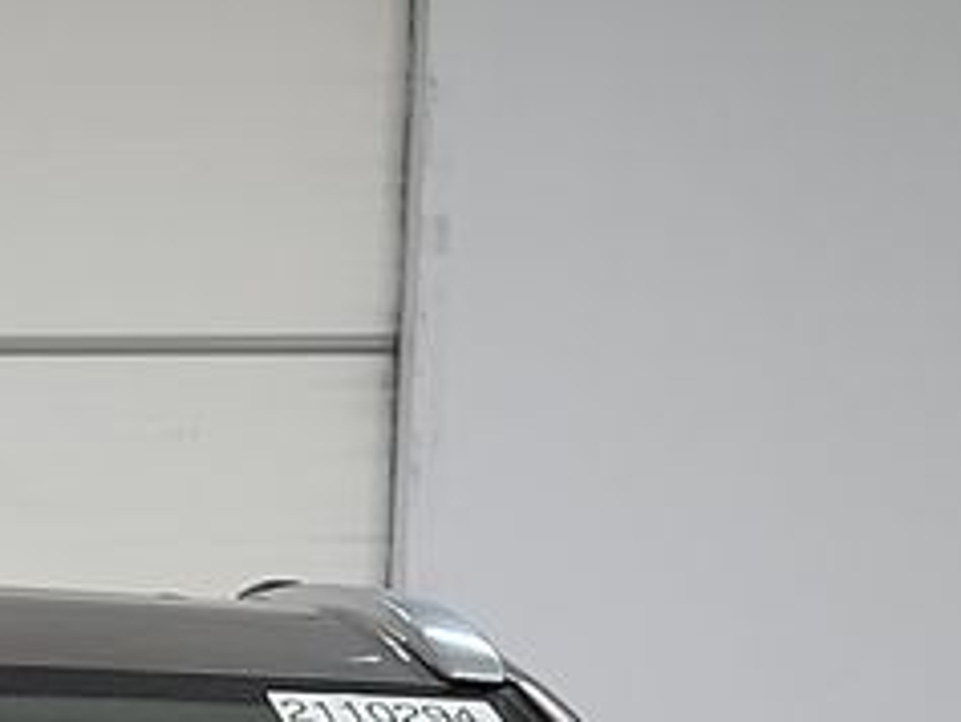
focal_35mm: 162
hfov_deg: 11.7
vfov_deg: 8.0
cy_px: 2097
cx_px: -405
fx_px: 4500
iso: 69
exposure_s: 1/119
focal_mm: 6.7
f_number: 1.8
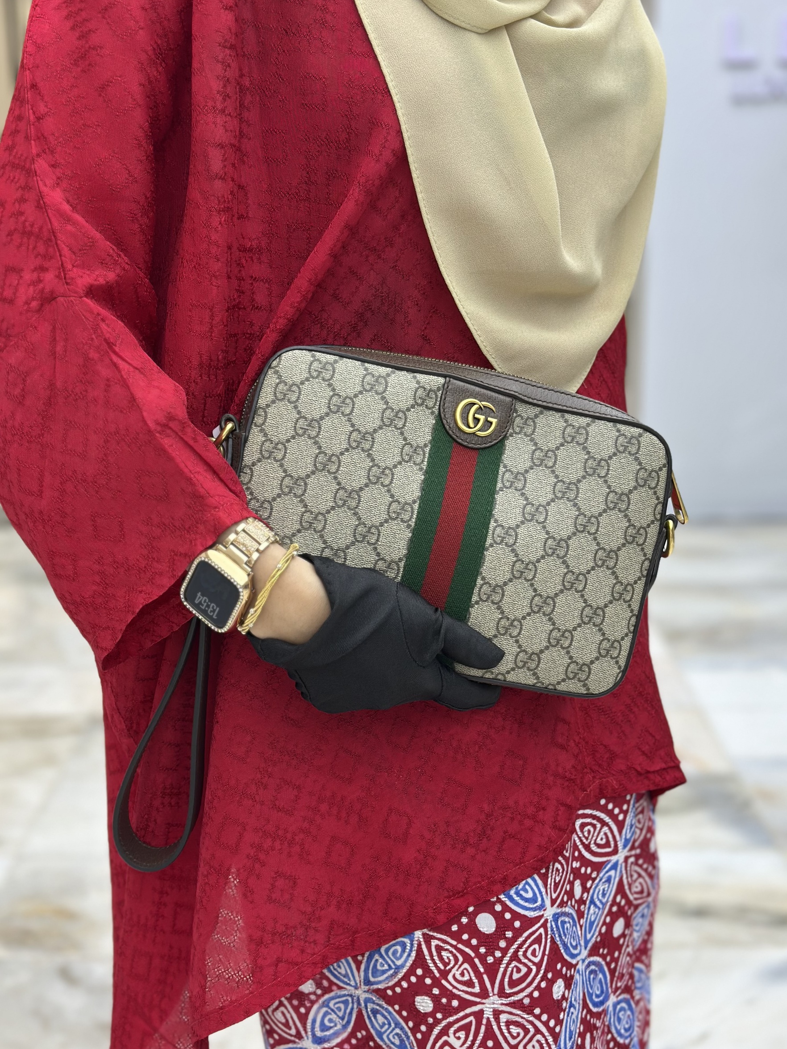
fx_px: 1485
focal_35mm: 49
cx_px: 401
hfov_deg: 29.7
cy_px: 516
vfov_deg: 38.9
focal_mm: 6.86
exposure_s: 1/182
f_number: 1.78
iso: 80
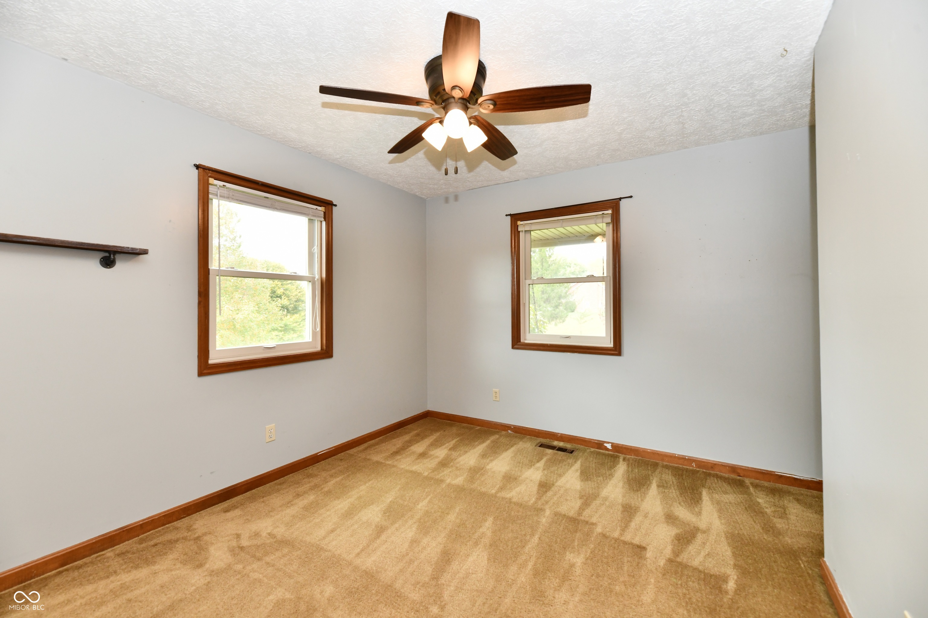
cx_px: 464
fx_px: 361
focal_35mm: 14
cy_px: 309
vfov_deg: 81.2
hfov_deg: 104.3
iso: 640
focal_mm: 14
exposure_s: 1/60
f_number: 6.3
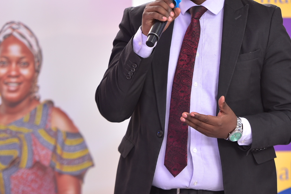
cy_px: 17
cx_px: 176
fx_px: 2392
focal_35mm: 296
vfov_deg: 4.6
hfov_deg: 7.0
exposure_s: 1/125
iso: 640
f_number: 2.8
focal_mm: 160
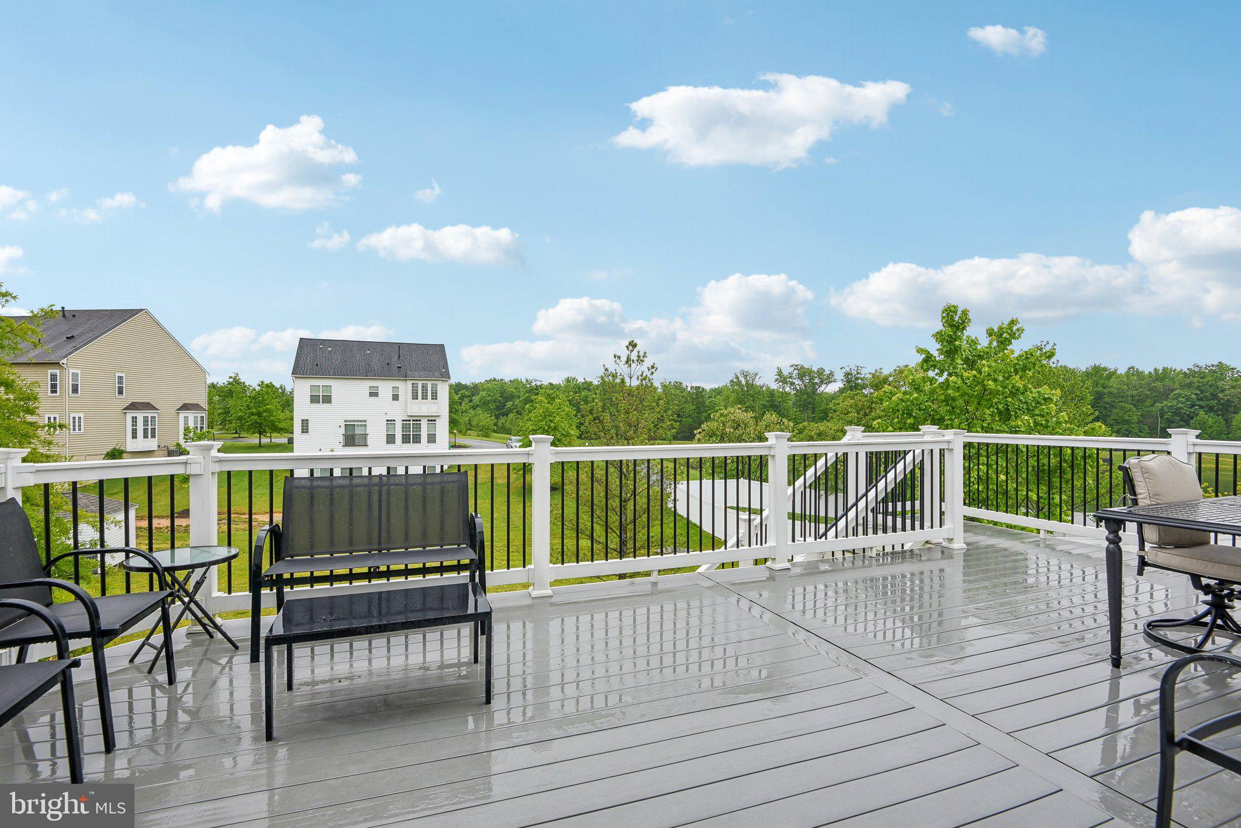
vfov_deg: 73.8
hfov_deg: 96.7
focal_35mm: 16
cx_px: 620
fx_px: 552
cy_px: 414
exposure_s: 1/320
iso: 400
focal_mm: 16
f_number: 8
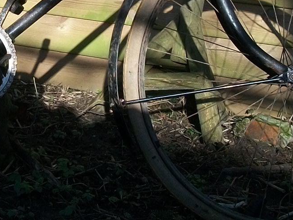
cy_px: -1
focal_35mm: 100
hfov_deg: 19.2
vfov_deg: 14.6
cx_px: 23
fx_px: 847
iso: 80
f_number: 2.9
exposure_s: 1/400
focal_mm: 5.7
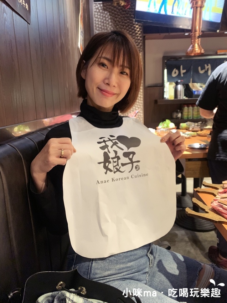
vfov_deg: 67.3
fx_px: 227
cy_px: 152
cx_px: 114
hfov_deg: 53.0
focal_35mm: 26
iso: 640
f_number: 1.8
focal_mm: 4.25
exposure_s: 1/24
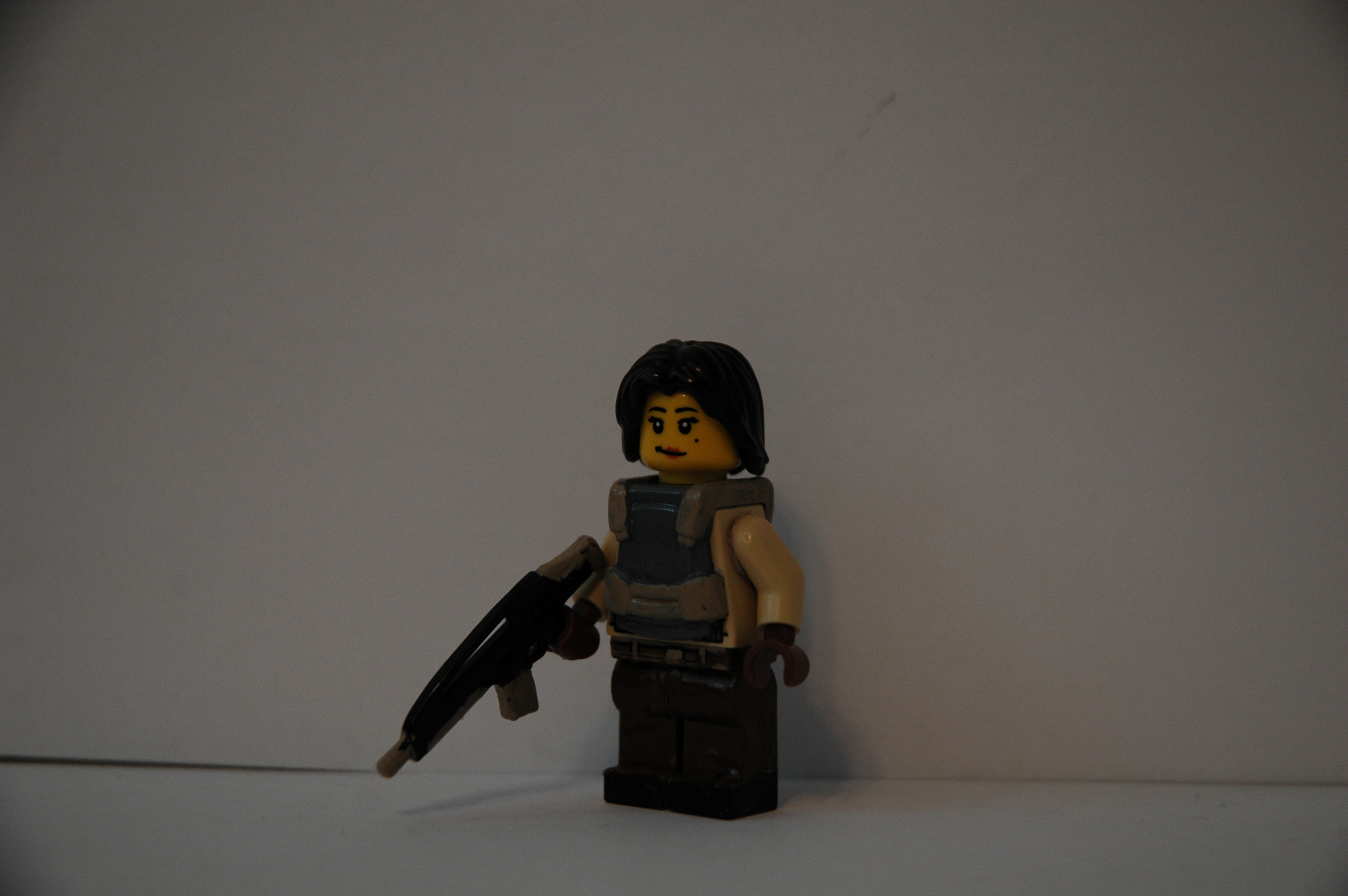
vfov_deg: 13.0
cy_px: 448
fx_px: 3928
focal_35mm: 105
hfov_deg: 19.5
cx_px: 674
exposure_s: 1/30
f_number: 4.5
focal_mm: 70
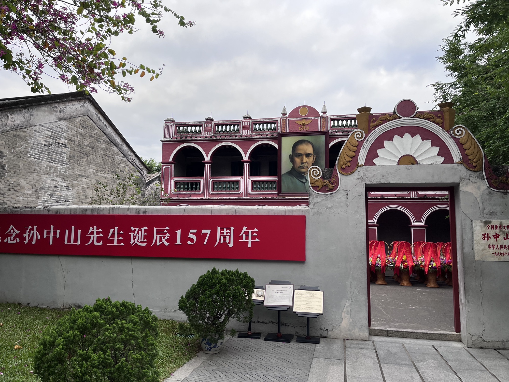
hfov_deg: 67.3
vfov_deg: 53.1
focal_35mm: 26
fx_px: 382
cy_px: 191
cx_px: 254
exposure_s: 1/367
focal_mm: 5.1
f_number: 1.6
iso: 50
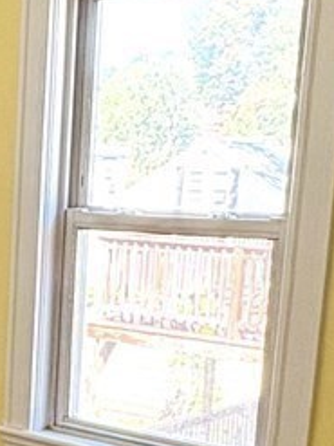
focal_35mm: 87
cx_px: -166
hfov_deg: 15.6
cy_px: 408
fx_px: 1120
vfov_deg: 22.0
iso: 160
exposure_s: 1/99
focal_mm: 2.22
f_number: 2.2
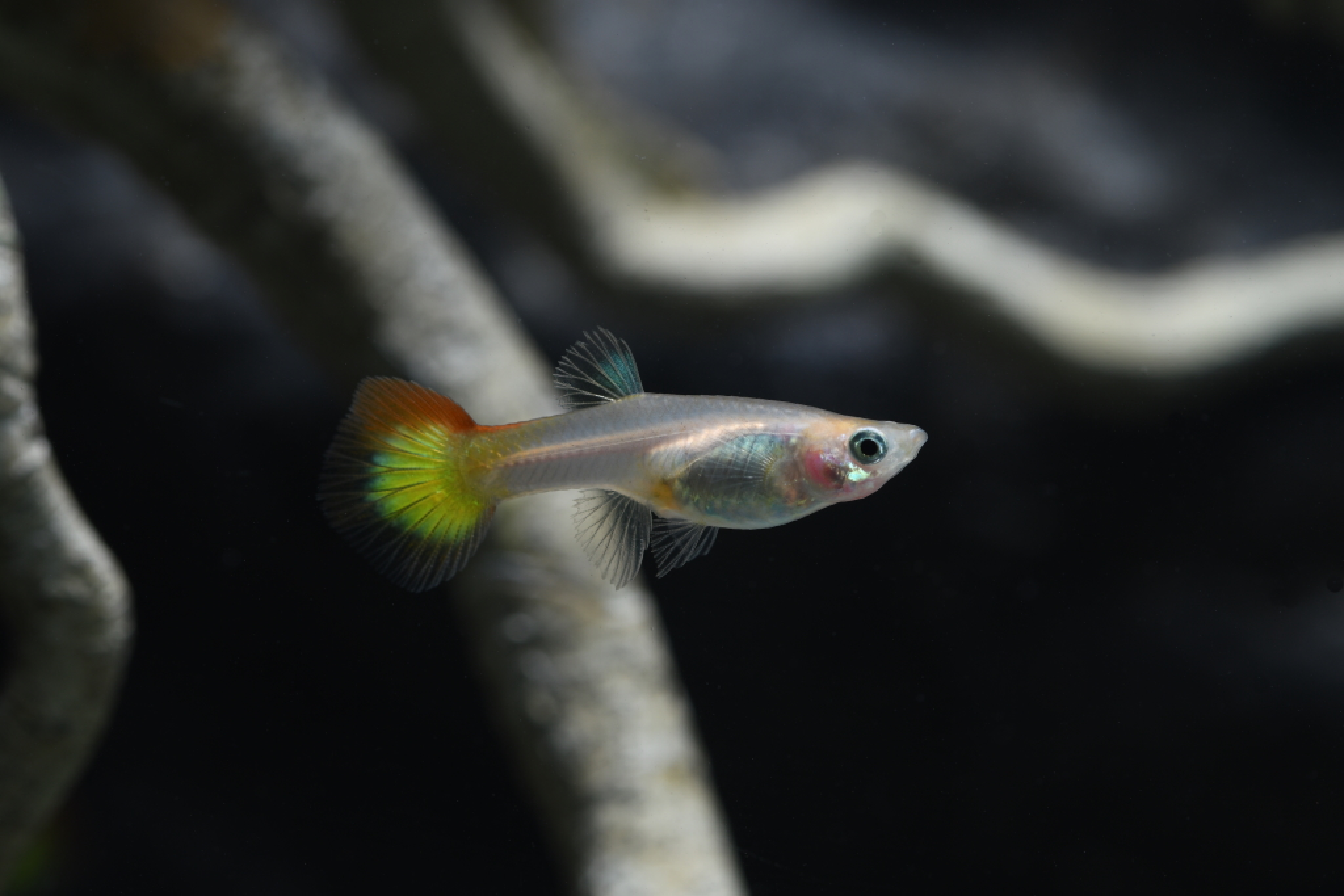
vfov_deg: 8.7
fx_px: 5880
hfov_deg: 13.0
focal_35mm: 158
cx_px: 672
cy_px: 448
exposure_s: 1/250
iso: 100
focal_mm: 105
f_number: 10
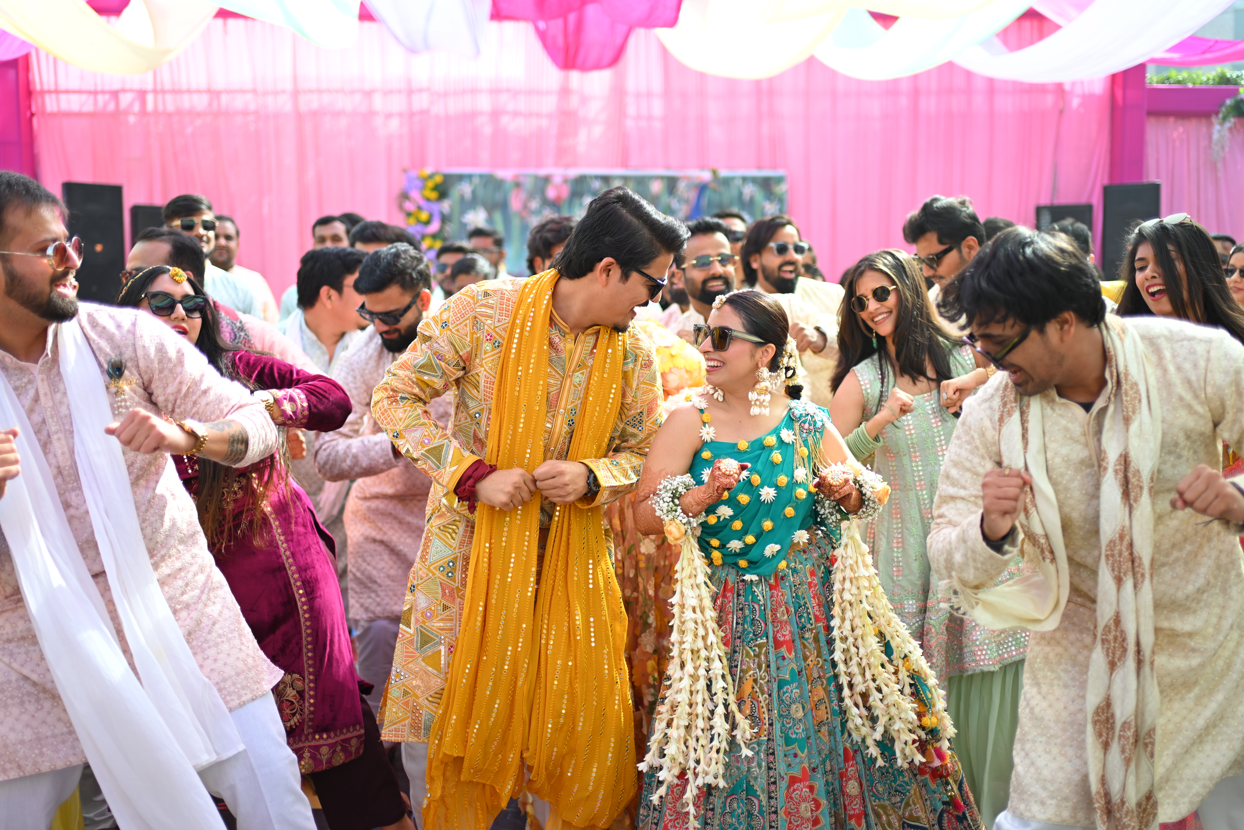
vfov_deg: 37.9
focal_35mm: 35
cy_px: 415
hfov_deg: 54.4
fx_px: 1209
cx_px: 622
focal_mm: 35
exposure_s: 1/1000
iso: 100
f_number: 1.4
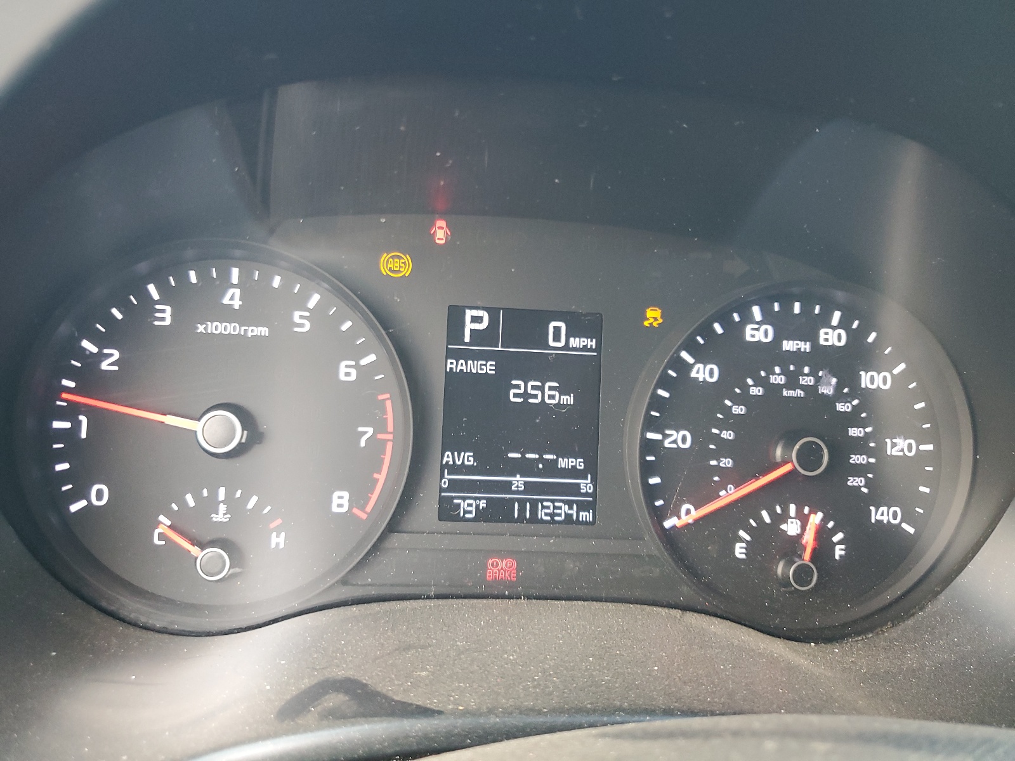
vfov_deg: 53.1
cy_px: 380
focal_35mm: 26
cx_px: 508
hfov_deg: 67.3
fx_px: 762
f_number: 1.5
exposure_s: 1/60.2
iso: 187
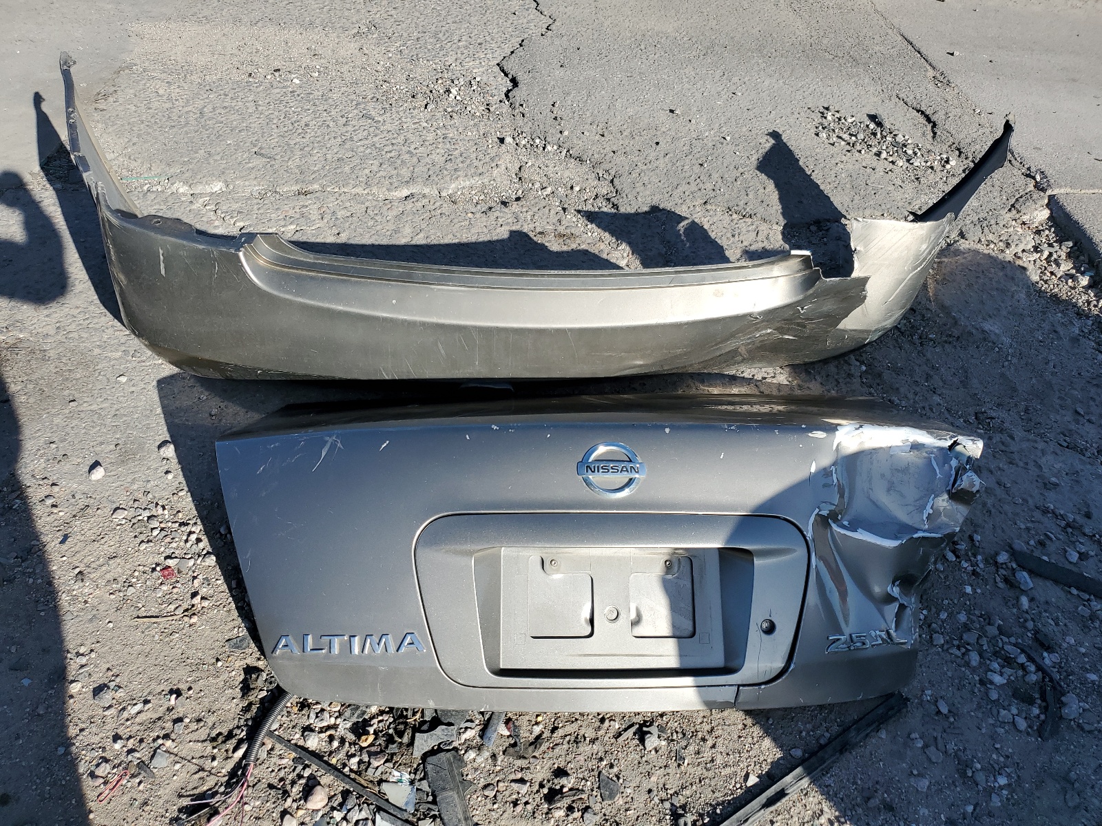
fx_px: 828
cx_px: 551
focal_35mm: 26
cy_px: 413
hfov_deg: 67.3
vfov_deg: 53.1
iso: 50
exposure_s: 1/2000
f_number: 1.5
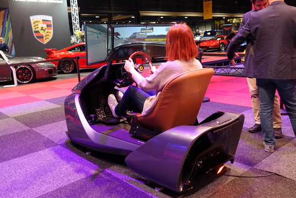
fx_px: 271
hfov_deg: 57.2
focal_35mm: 33
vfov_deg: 40.0
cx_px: 139
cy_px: 97
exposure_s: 1/30
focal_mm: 10.89
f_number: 2.5
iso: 400
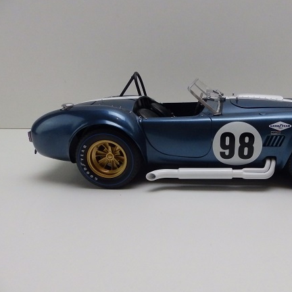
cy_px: 144
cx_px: 200
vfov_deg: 59.1
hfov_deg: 57.5
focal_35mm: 27
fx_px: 258
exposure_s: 1/500
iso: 640
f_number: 3.4
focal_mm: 4
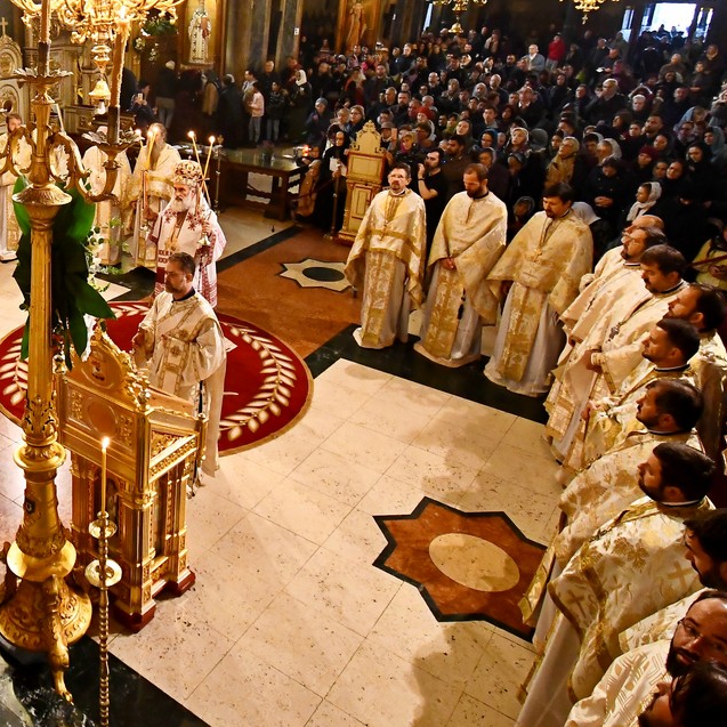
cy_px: 382
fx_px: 570
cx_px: 138
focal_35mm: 24
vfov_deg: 65.0
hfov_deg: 59.5
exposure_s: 1/50
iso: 4000
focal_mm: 10
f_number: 4.5
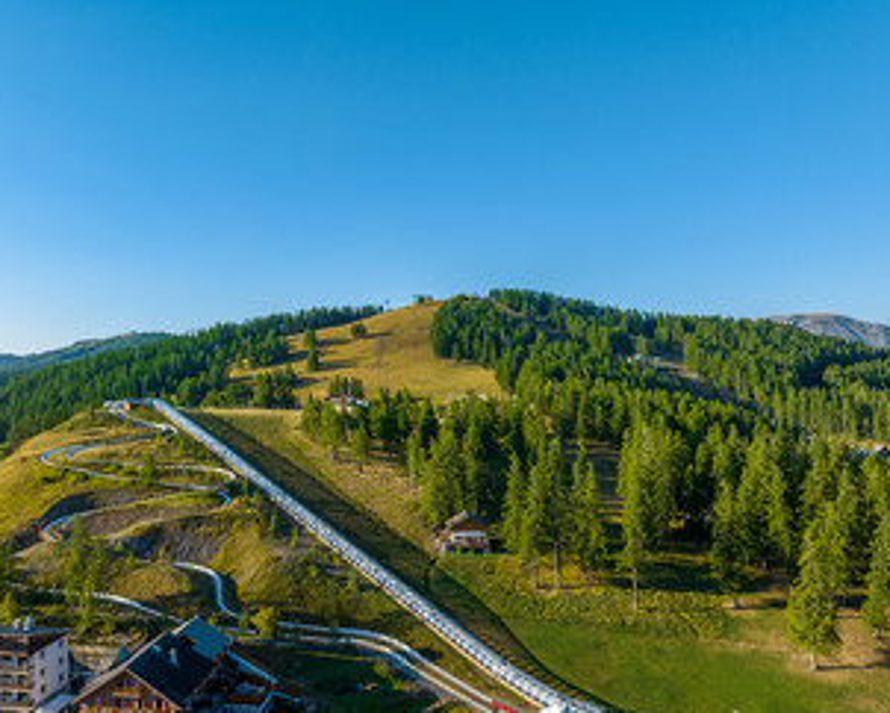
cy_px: 377
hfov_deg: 60.2
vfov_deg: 50.0
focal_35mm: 29
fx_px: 764
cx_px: 389
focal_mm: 12.3
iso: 100
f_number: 6.3
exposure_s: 1/240
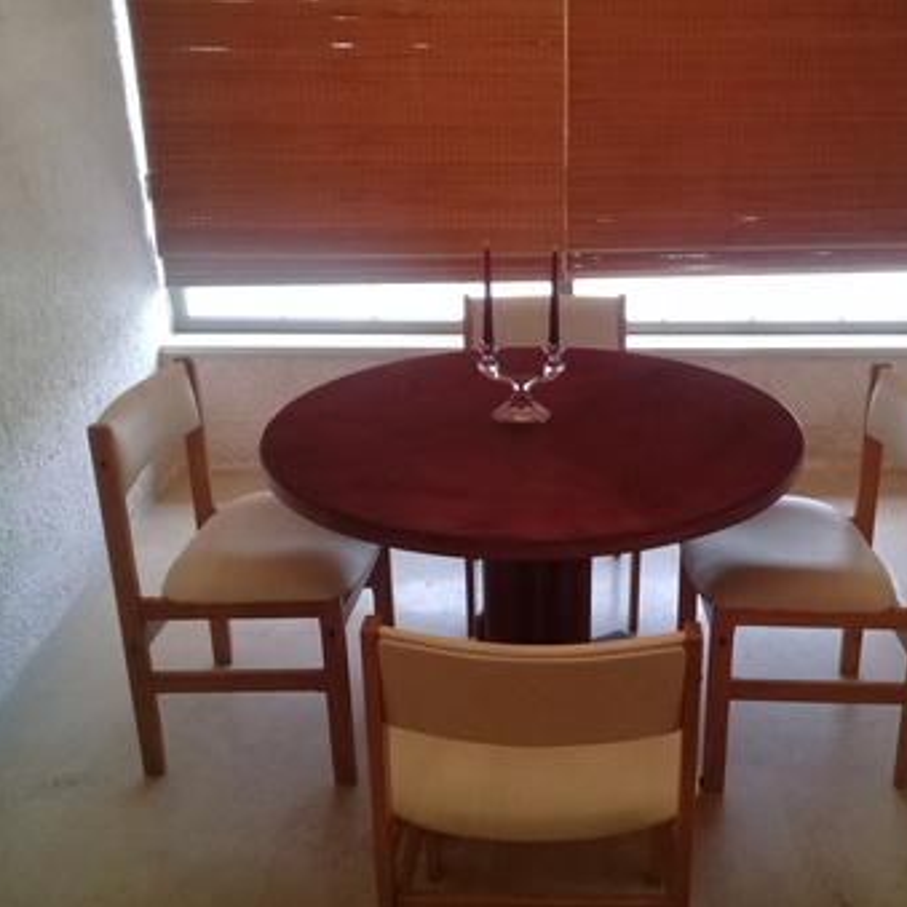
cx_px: 566
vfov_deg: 44.9
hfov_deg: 44.6
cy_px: 454
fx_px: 1097
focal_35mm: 37
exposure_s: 1/33
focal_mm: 3.3
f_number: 2.2
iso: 125
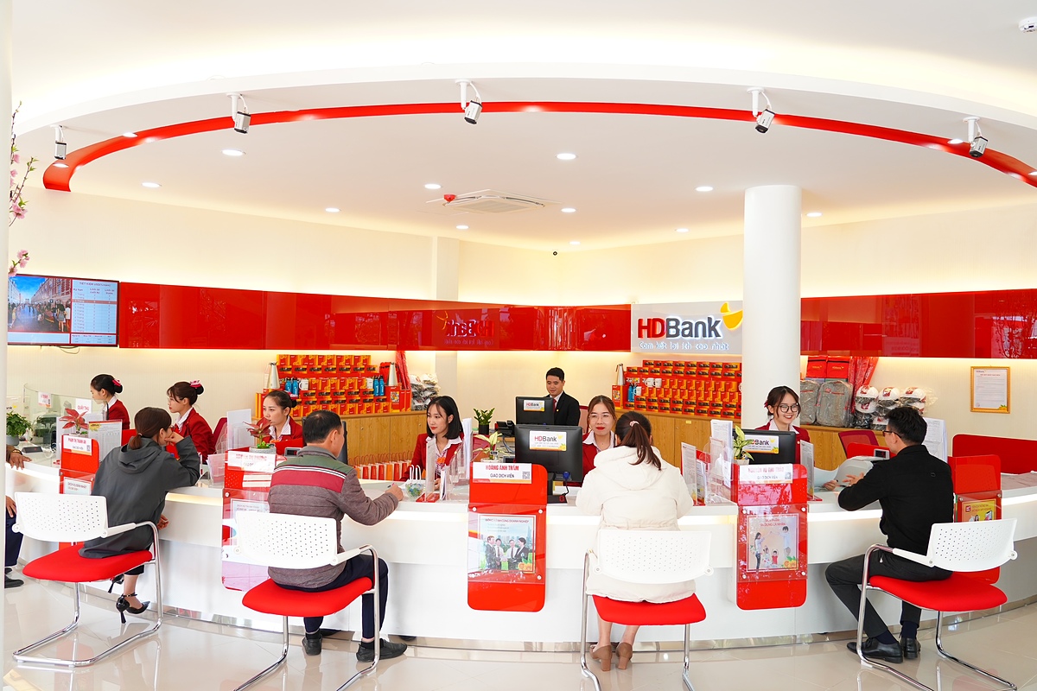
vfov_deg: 47.9
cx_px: 518
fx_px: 778
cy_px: 346
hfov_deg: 67.4
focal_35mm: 27
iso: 640
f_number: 4
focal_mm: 27
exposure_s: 1/100
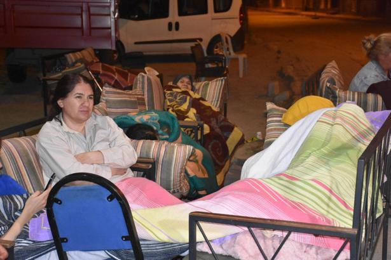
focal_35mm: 63
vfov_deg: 21.6
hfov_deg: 31.9
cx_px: 196
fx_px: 684
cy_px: 130
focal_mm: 42
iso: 4000
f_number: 4.5
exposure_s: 1/60
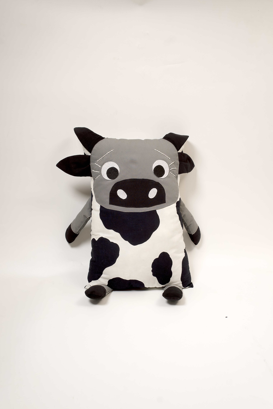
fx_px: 398
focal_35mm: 35
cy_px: 204
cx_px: 136
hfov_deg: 37.9
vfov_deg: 54.4
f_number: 4.5
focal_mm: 35
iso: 500
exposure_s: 1/400
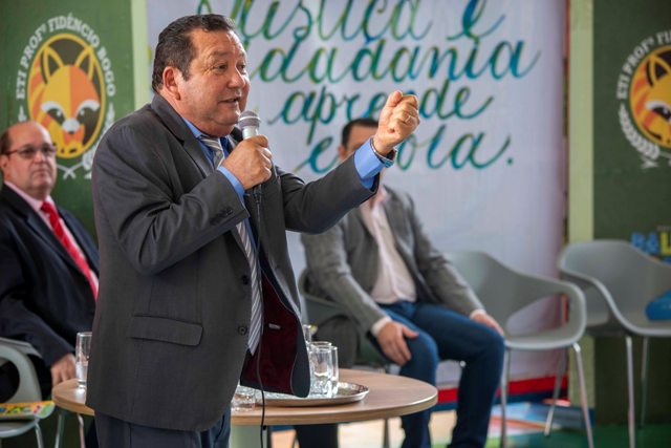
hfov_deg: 13.7
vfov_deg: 9.2
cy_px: 224
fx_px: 2796
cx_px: 336
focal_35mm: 150
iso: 640
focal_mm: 150
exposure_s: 1/80
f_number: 5
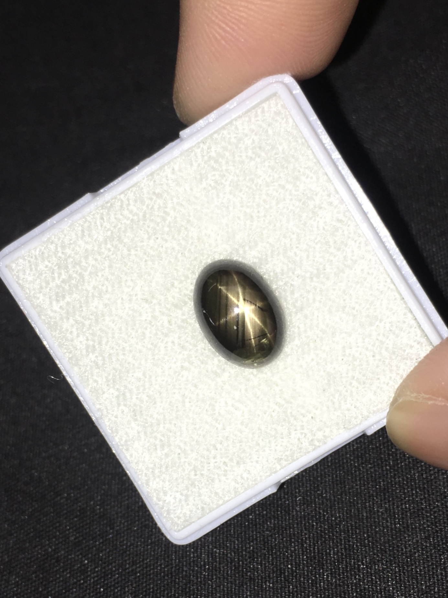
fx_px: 500
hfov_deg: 48.2
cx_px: 224
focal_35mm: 29
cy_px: 299
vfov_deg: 61.7
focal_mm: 4.15
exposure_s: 1/407
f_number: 2.2
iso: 25
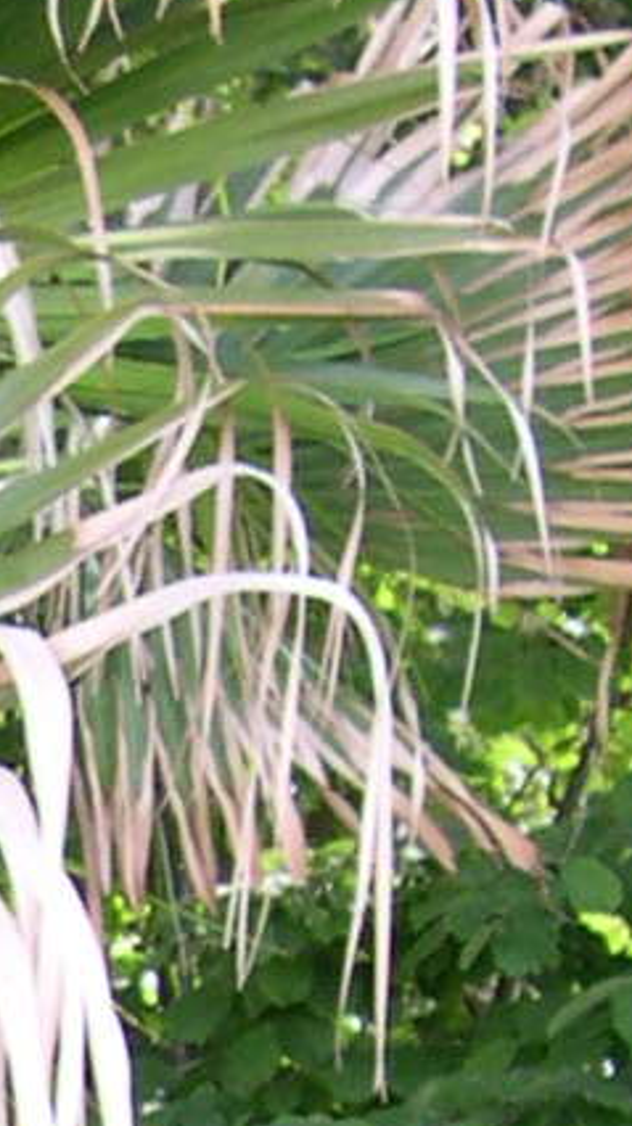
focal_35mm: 221
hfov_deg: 5.1
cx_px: -1391
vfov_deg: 9.5
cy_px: 1694
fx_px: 6597
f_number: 2.8
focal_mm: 8
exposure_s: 1/86
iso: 100
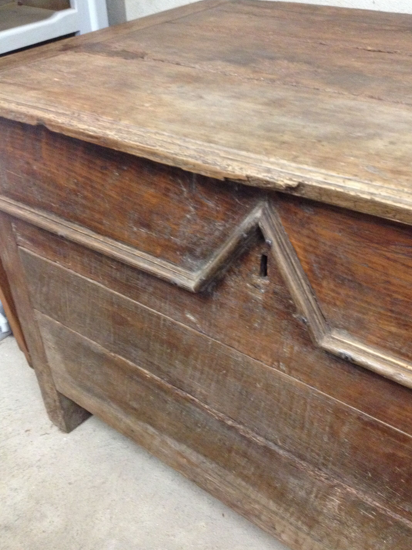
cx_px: 217
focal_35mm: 40
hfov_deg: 35.9
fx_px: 635
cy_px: 279
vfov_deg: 46.8
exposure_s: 1/17
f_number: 2.4
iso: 400
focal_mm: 4.28
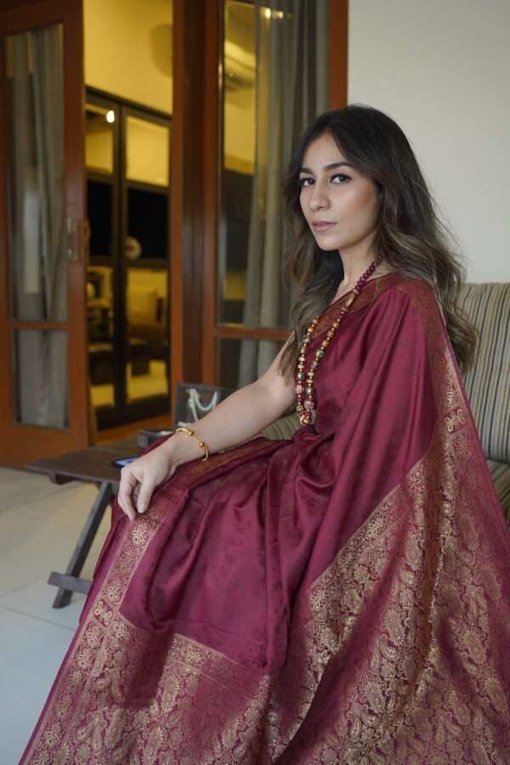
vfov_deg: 54.4
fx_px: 744
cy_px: 382
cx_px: 255
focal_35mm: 35
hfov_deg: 37.9
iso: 1250
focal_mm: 35
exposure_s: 1/100
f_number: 2.8
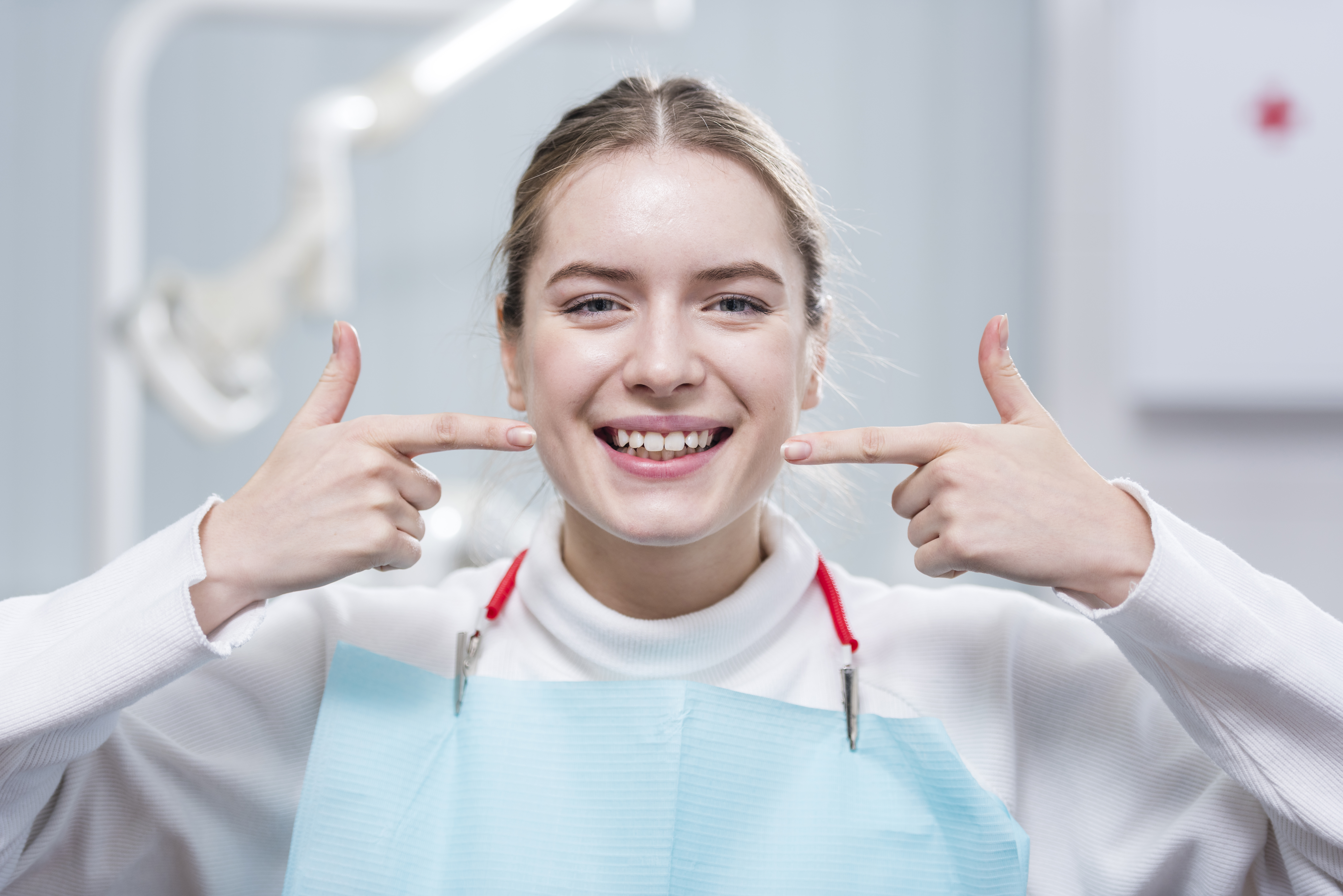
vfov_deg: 13.1
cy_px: 448
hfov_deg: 19.5
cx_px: 672
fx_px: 3918
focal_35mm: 105
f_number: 2.8
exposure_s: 1/160
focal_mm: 105
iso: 160
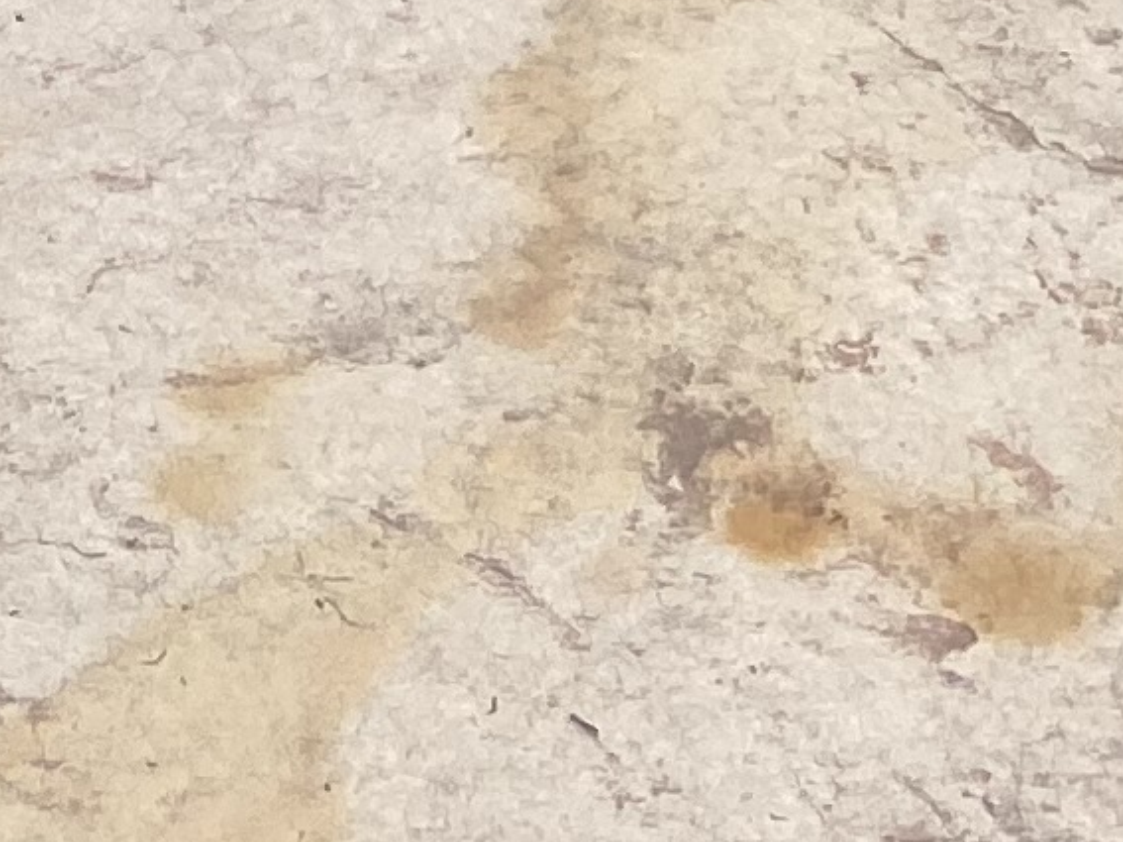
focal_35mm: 185
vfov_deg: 6.8
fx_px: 6000
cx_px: -372
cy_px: -2076
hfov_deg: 10.4
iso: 32
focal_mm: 4.25
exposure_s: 1/3205
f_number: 1.8
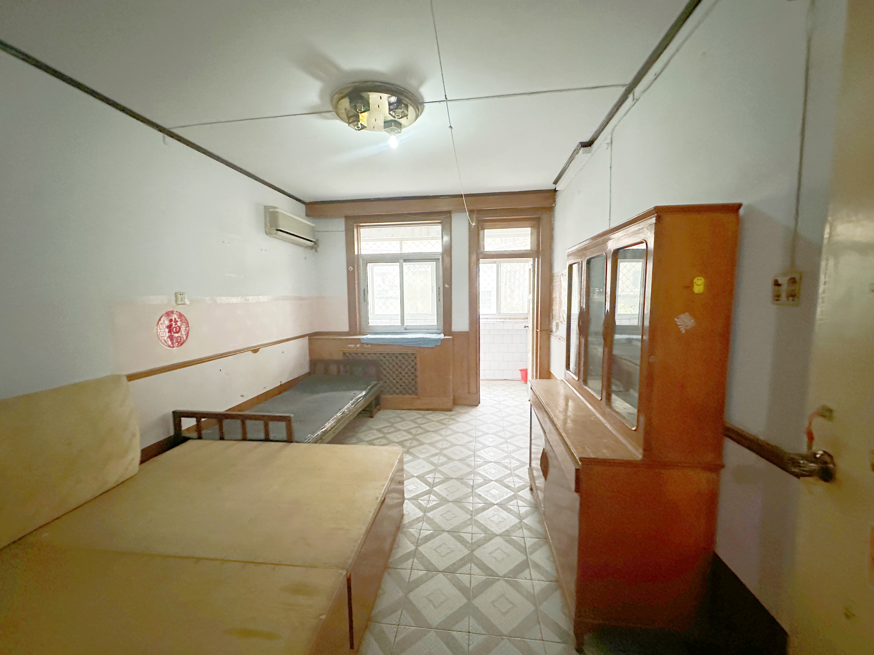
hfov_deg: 102.1
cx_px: 437
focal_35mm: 14
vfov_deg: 85.7
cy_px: 328
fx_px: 353
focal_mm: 2.22
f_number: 2.2
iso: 800
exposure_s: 1/50
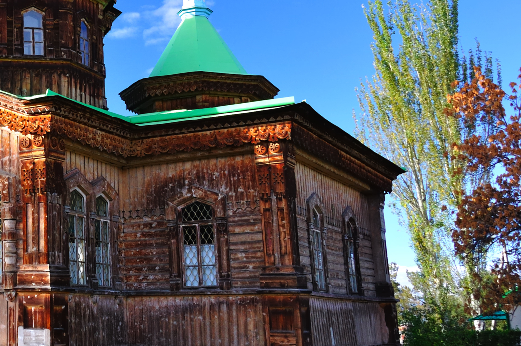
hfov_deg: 30.6
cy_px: 83
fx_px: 853
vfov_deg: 22.7
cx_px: -42
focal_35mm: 59
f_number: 8
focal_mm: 18
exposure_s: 1/80
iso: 400
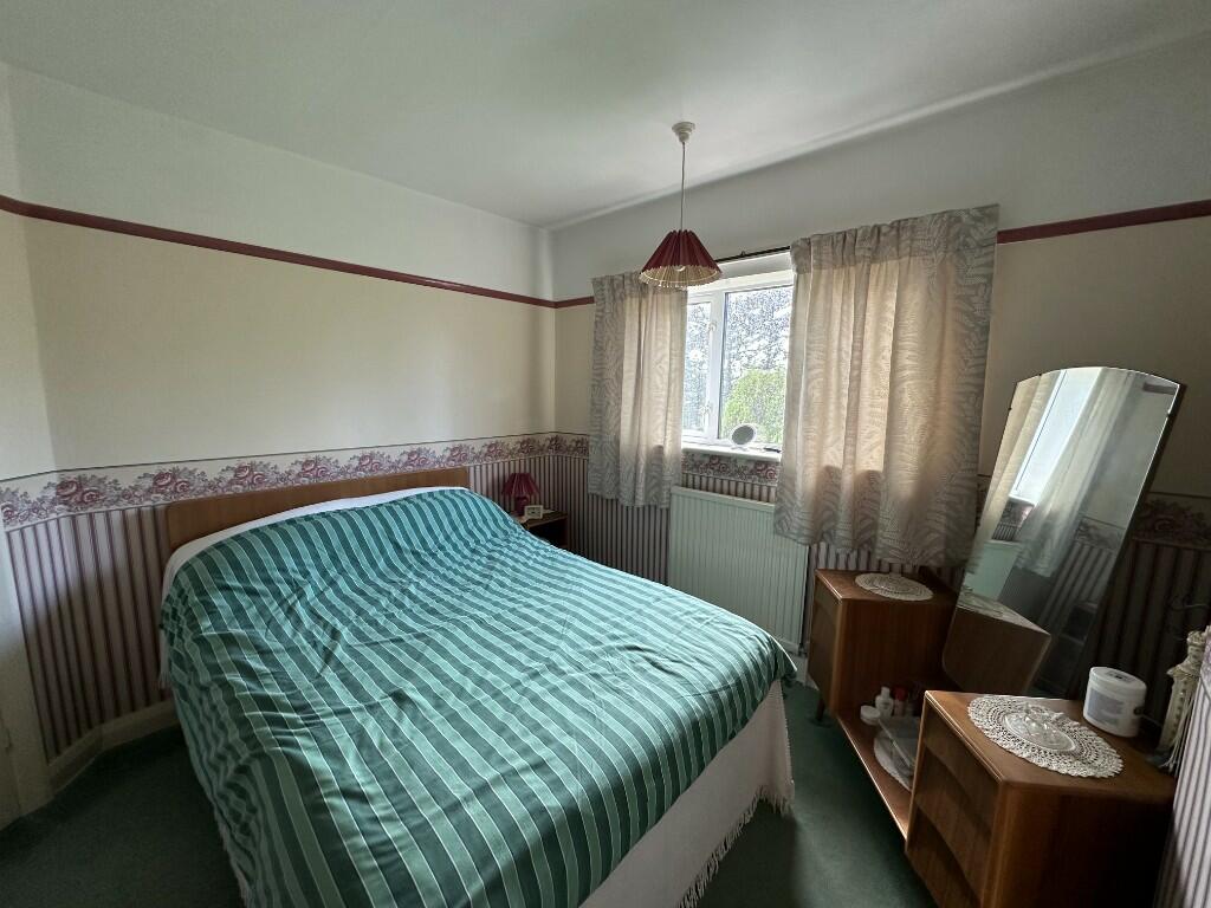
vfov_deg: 85.7
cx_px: 606
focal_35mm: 14
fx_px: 490
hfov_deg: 102.1
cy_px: 454
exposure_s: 1/99
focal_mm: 2.22
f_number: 2.2
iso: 125
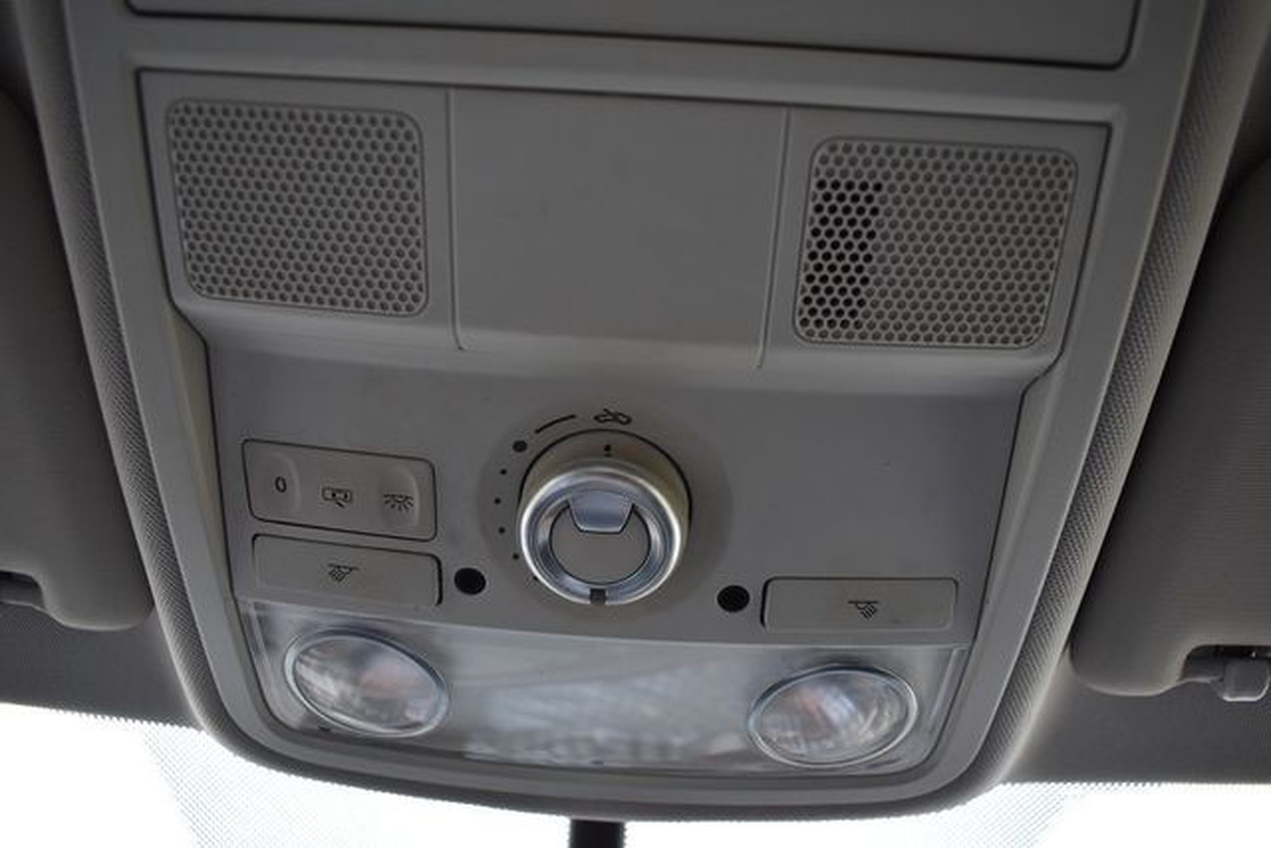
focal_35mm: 27
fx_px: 953
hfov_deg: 67.4
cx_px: 636
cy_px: 424
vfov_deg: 48.0
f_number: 4.5
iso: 400
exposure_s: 1/250
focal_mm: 18
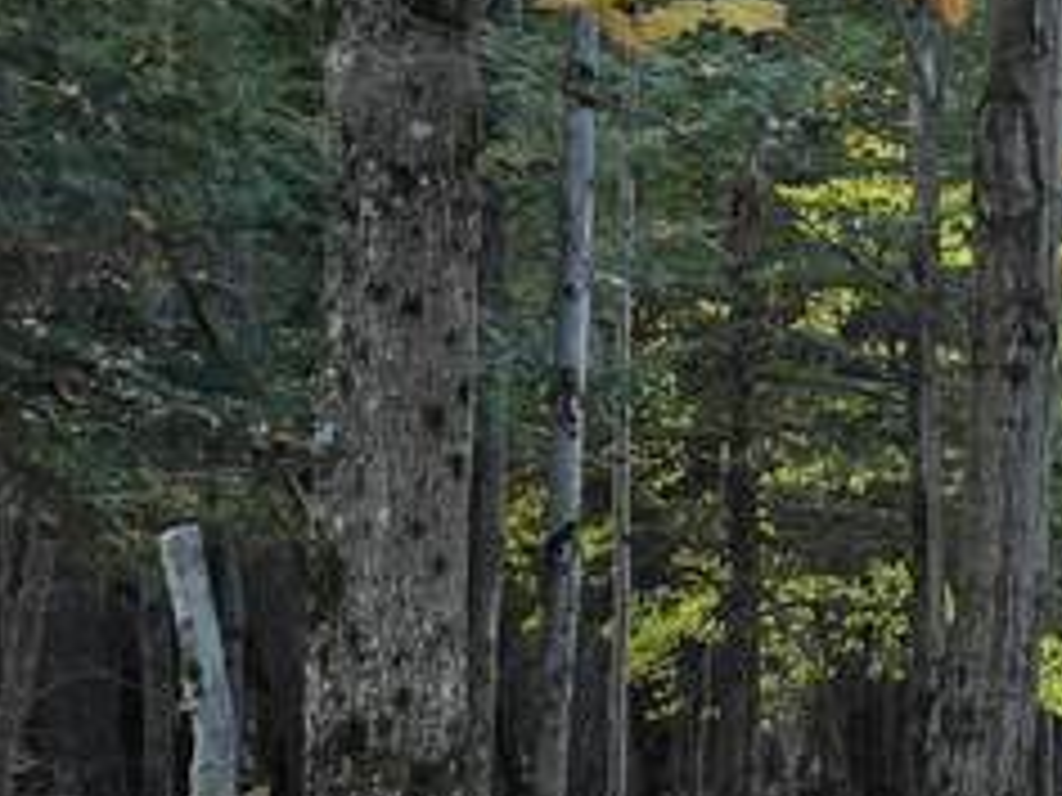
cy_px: 468
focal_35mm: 125
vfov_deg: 11.9
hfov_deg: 14.1
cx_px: 1854
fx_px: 3835
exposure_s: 1/180
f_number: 1.7
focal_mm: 6.3
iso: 20
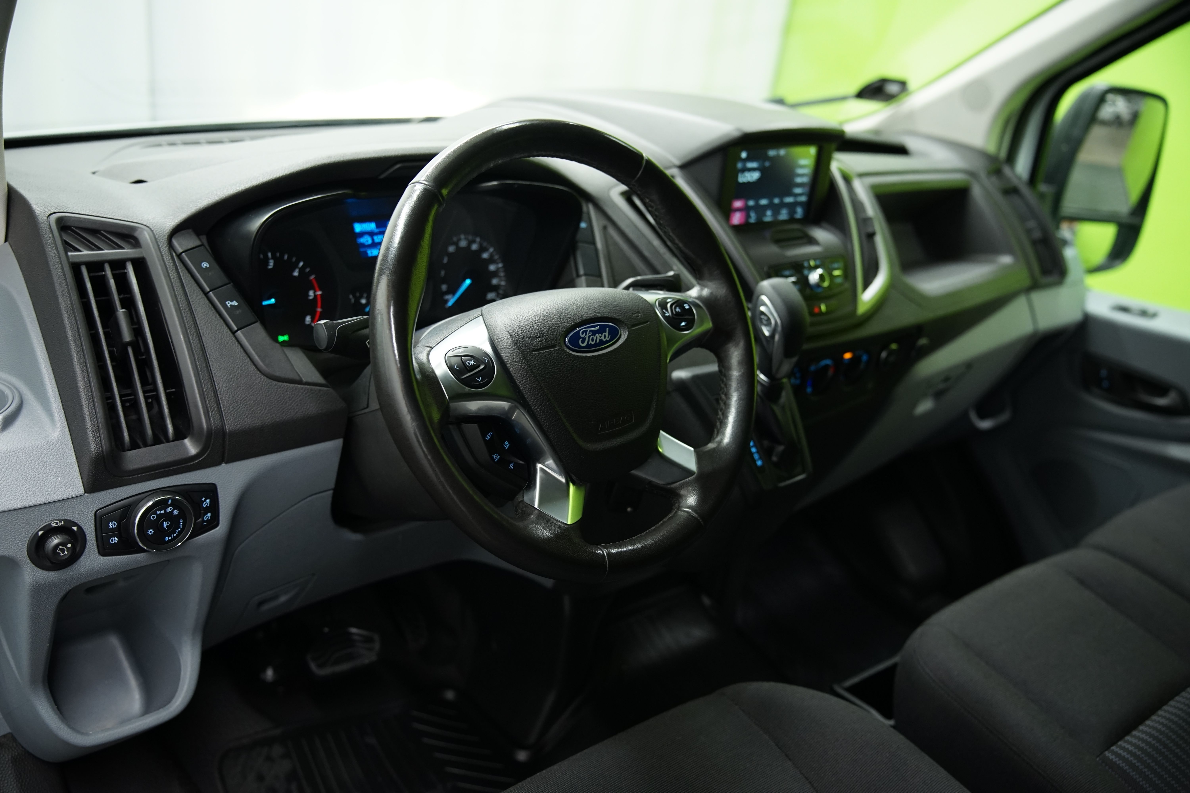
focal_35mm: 33
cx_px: 595
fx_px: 1091
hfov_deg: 57.2
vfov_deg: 40.0
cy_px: 396
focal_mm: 33
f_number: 3.2
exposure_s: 1/30
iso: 1000
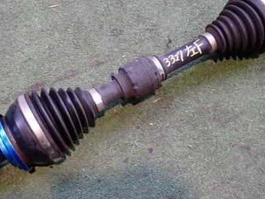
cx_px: 134
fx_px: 398
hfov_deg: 36.8
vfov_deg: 28.0
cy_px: 77
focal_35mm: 52
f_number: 2.3
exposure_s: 1/30
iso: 250
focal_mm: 5.4
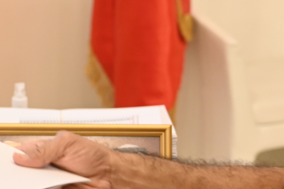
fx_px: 1451
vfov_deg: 7.4
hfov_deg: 11.1
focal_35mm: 184
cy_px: 50
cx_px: 9
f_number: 4
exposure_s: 1/60
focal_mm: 46
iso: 1600
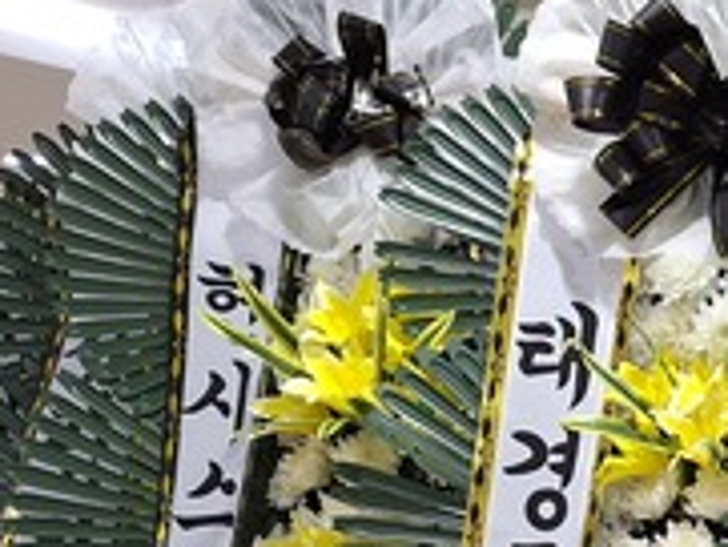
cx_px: 1211
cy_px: 951
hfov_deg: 18.4
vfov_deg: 14.7
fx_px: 1873
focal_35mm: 89
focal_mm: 5.54
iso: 125
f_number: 1.8
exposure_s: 1/40
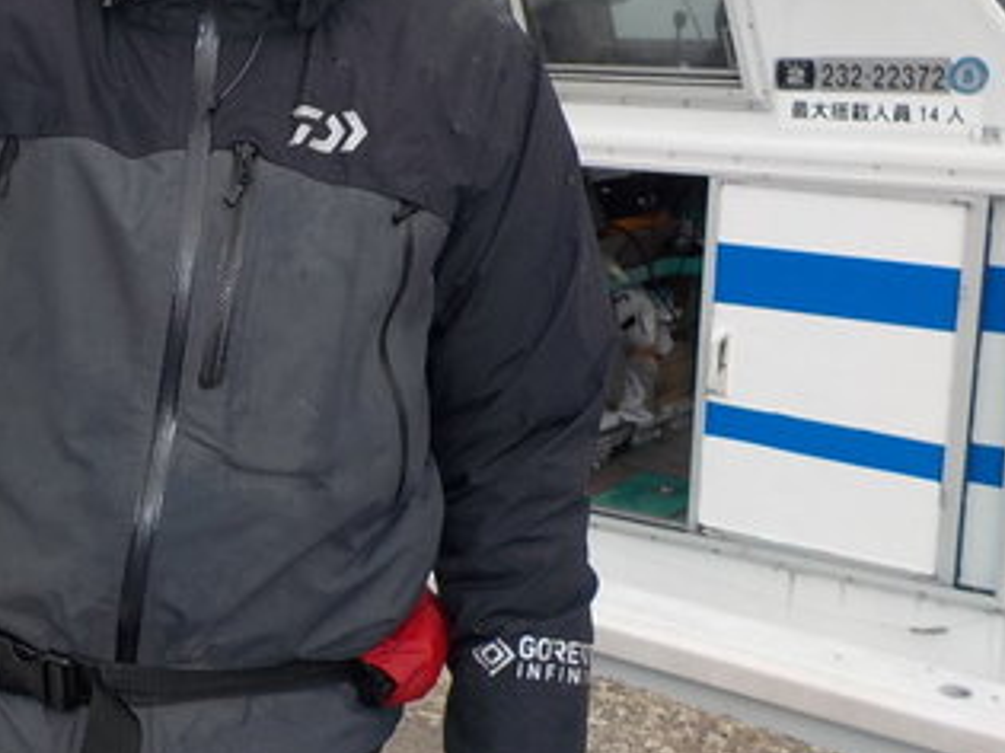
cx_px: 89
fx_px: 1770
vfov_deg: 24.0
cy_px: 313
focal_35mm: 61
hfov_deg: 30.2
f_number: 3.3
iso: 125
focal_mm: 4.1
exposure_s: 1/640
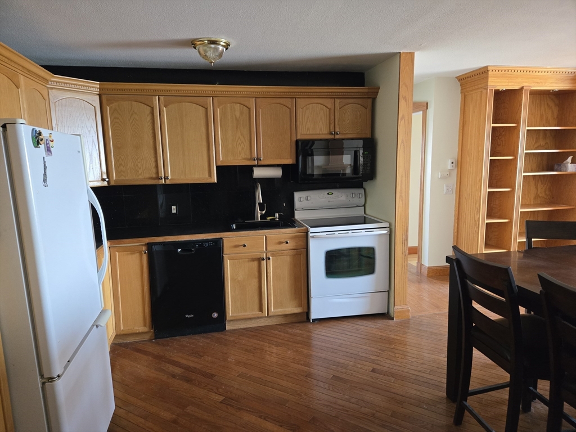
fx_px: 383
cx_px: 288
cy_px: 216
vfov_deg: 58.9
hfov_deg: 73.9
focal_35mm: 23
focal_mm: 5.4
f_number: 1.8
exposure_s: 1/120
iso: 500
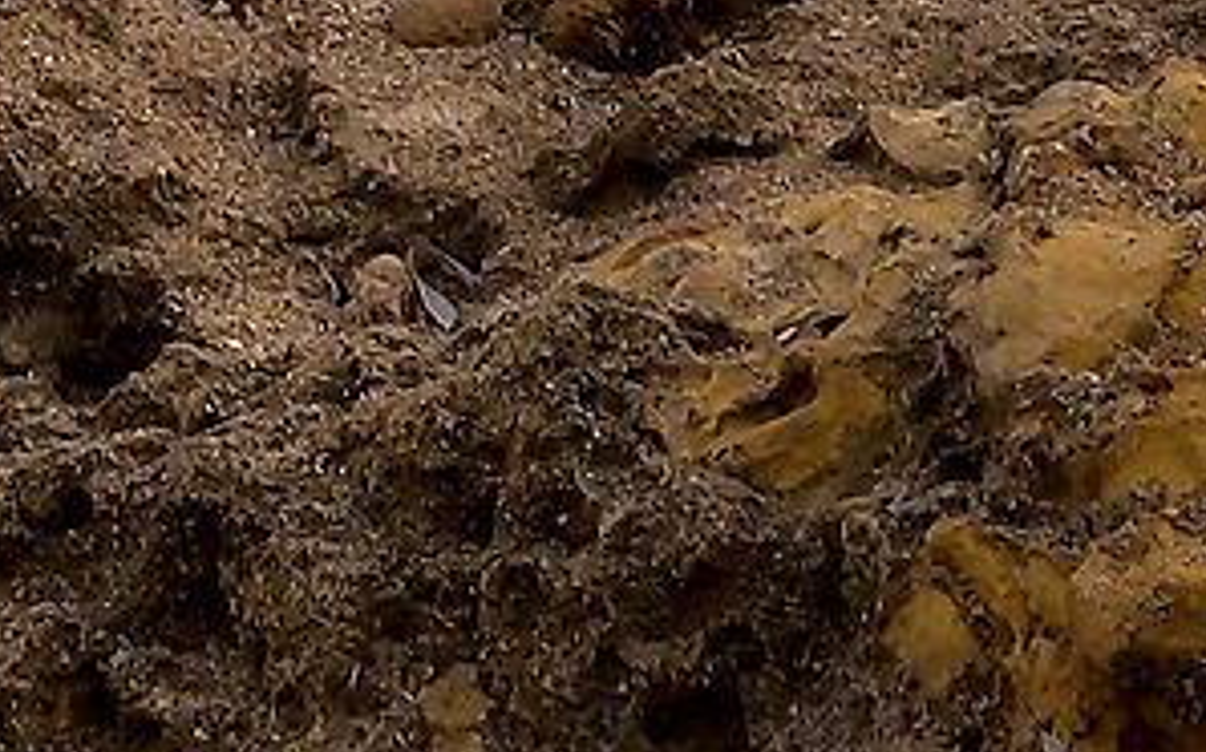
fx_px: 9167
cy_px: -2996
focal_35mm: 279
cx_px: -1024
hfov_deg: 7.3
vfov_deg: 4.1
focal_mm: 34
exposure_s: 4
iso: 64
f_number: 16
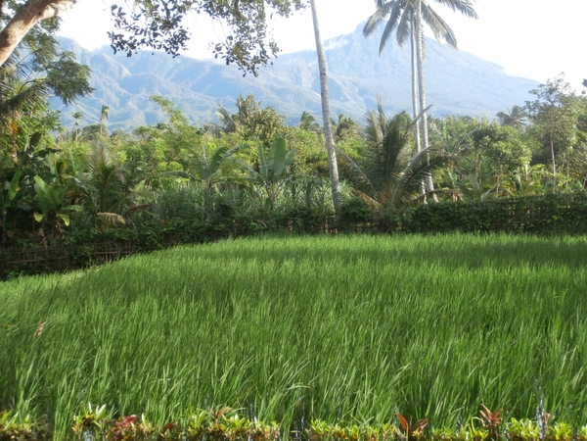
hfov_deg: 33.8
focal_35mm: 57
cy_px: 220
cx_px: 294
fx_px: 967
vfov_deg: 25.7
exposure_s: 1/100
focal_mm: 10.11
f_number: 4.5
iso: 100
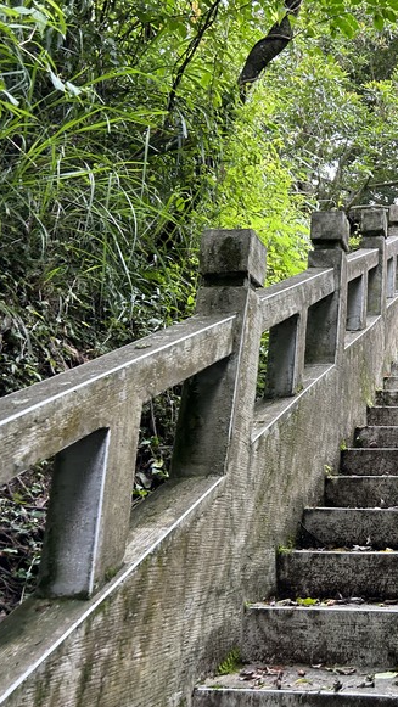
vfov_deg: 52.8
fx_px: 713
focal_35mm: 38
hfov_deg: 28.7
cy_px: 354
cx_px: 422
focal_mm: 5.7
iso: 125
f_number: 1.5
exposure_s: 1/121
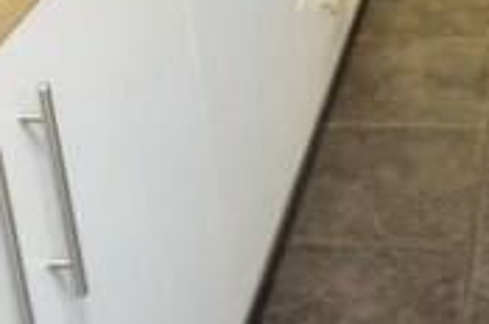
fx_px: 1193
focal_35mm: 88
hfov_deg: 22.1
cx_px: 509
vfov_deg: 14.5
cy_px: -152
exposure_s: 1/60
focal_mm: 10
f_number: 3.5
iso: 900
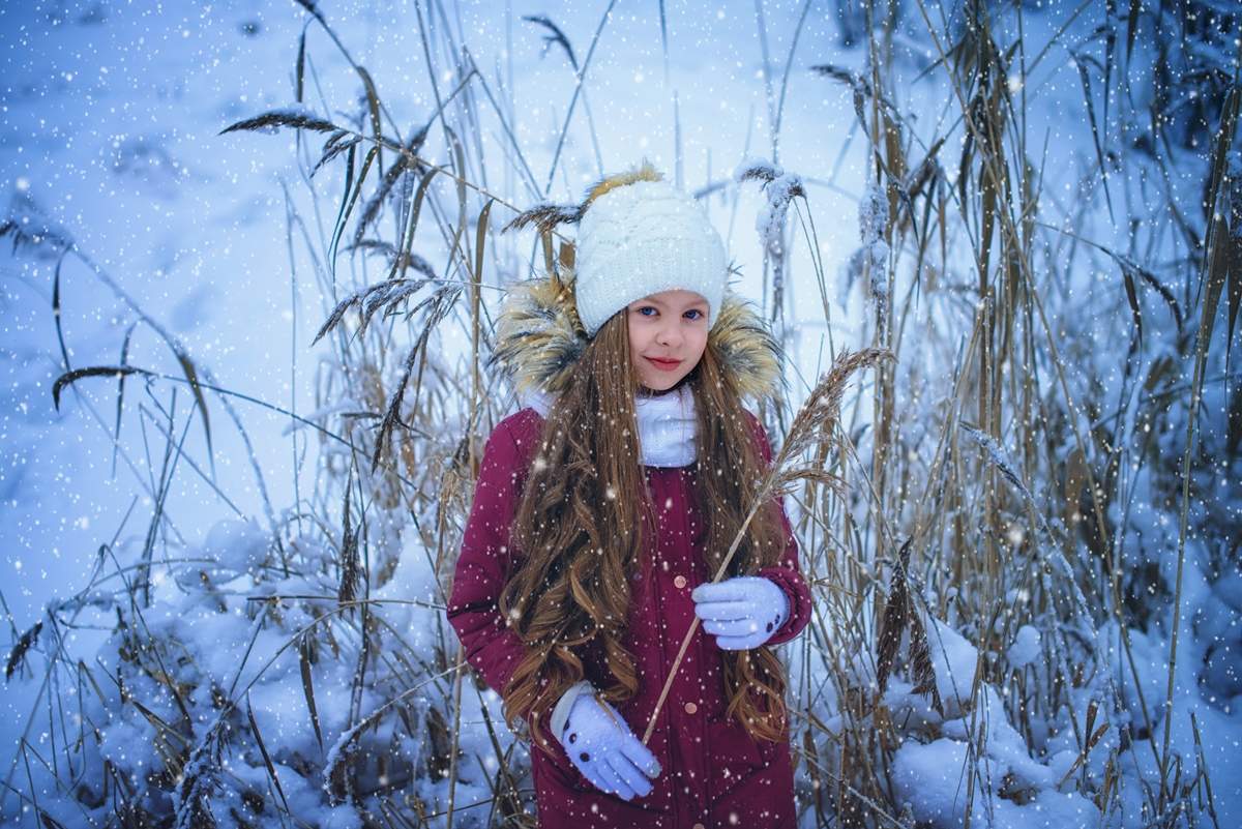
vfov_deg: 27.0
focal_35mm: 50
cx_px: 621
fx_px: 1726
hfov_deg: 39.6
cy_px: 414
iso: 100
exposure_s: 1/400
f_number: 2.5
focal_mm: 50
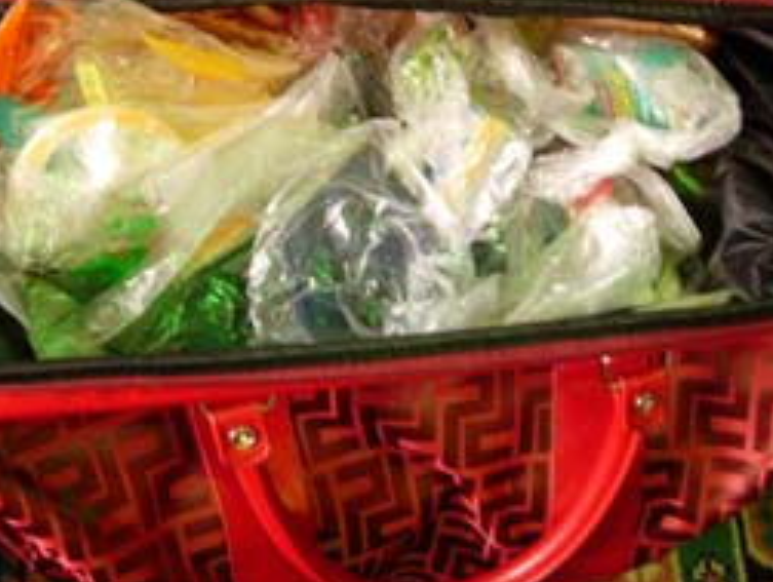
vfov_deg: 27.4
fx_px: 1185
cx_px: 265
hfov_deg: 35.8
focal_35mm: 53
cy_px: 189
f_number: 2.8
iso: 168
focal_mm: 7.8
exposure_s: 1/4
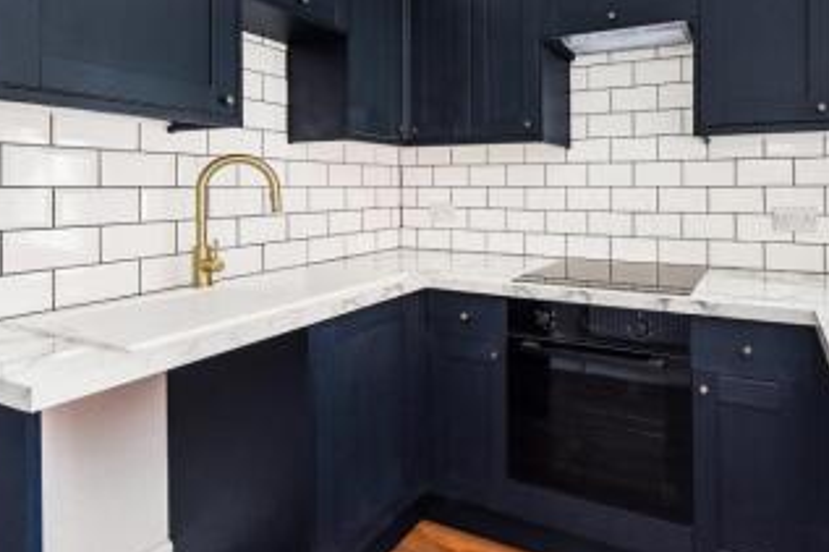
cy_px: 182
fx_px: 483
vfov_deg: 58.0
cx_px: 539
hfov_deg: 79.1
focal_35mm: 21
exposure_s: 1/6
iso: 640
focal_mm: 14
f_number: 13
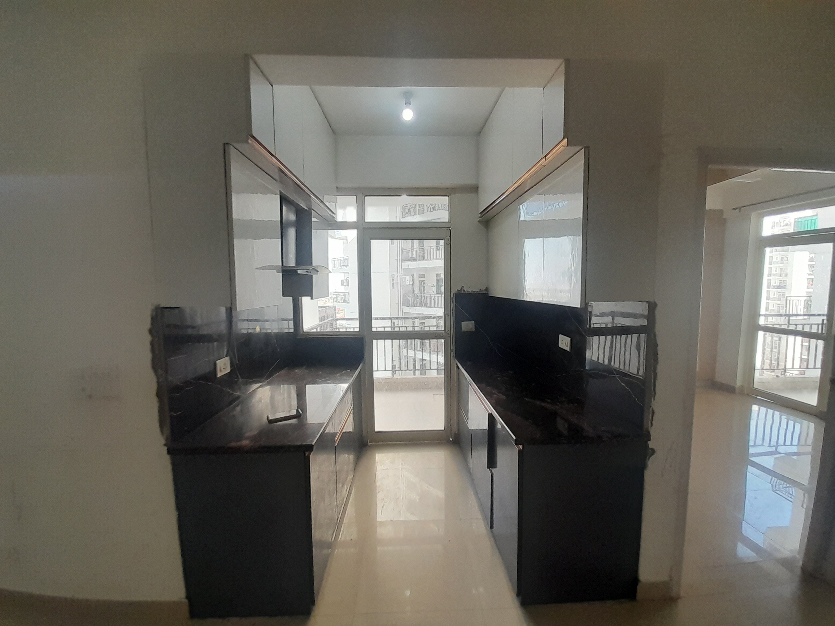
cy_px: 313
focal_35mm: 13
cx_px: 418
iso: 80
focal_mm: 1.13
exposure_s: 1/100
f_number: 2.2
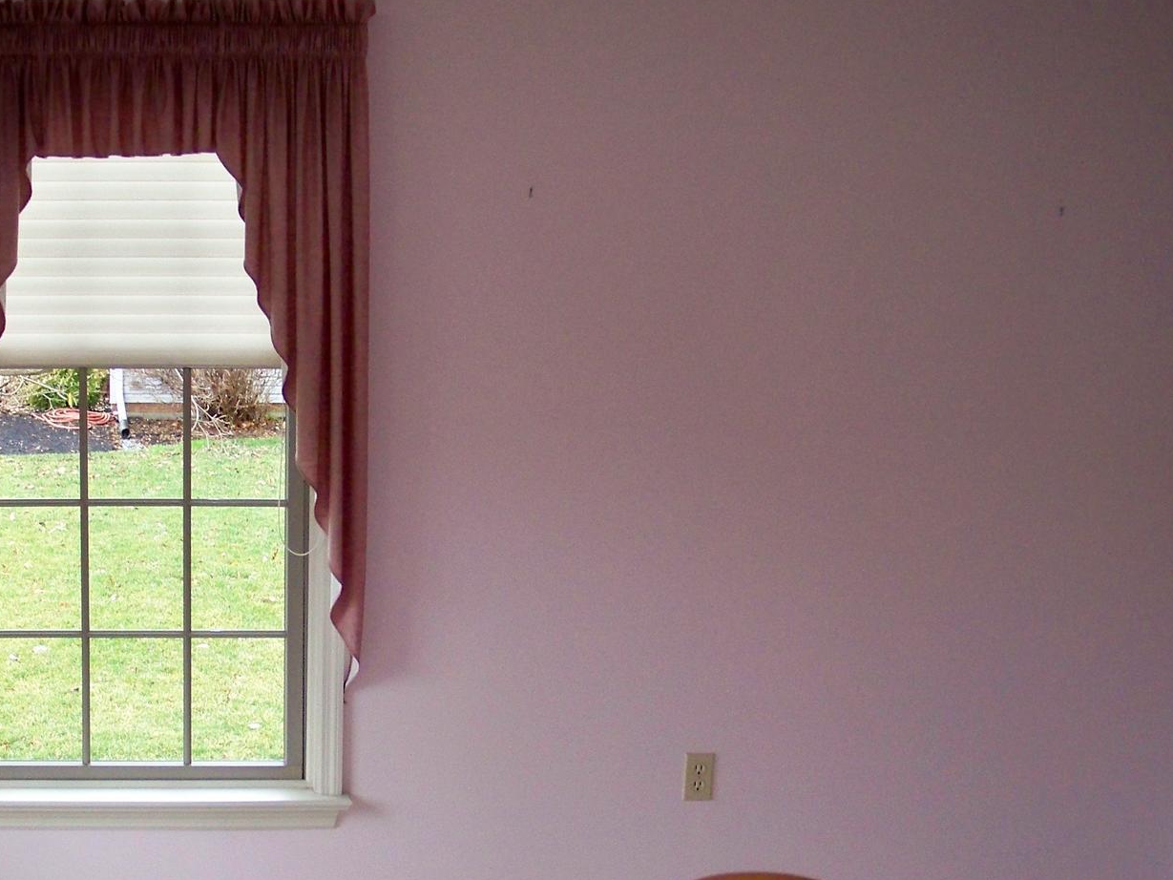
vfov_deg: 26.3
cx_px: 238
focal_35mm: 55
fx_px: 1864
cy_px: 647
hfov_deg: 33.9
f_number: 2.8
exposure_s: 1/40
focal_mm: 5.85
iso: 250
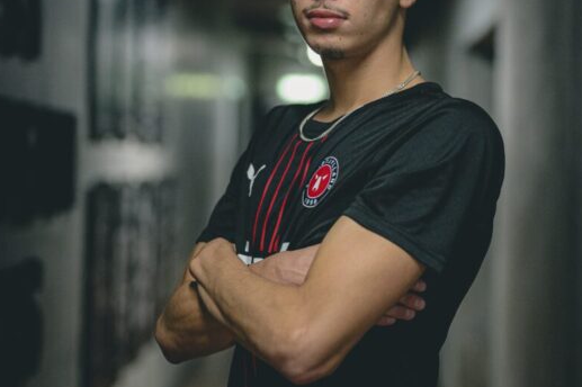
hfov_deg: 20.6
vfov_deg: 13.8
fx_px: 1599
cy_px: 121
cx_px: 310
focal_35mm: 99
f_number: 1.4
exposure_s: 1/640
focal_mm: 50
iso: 1600
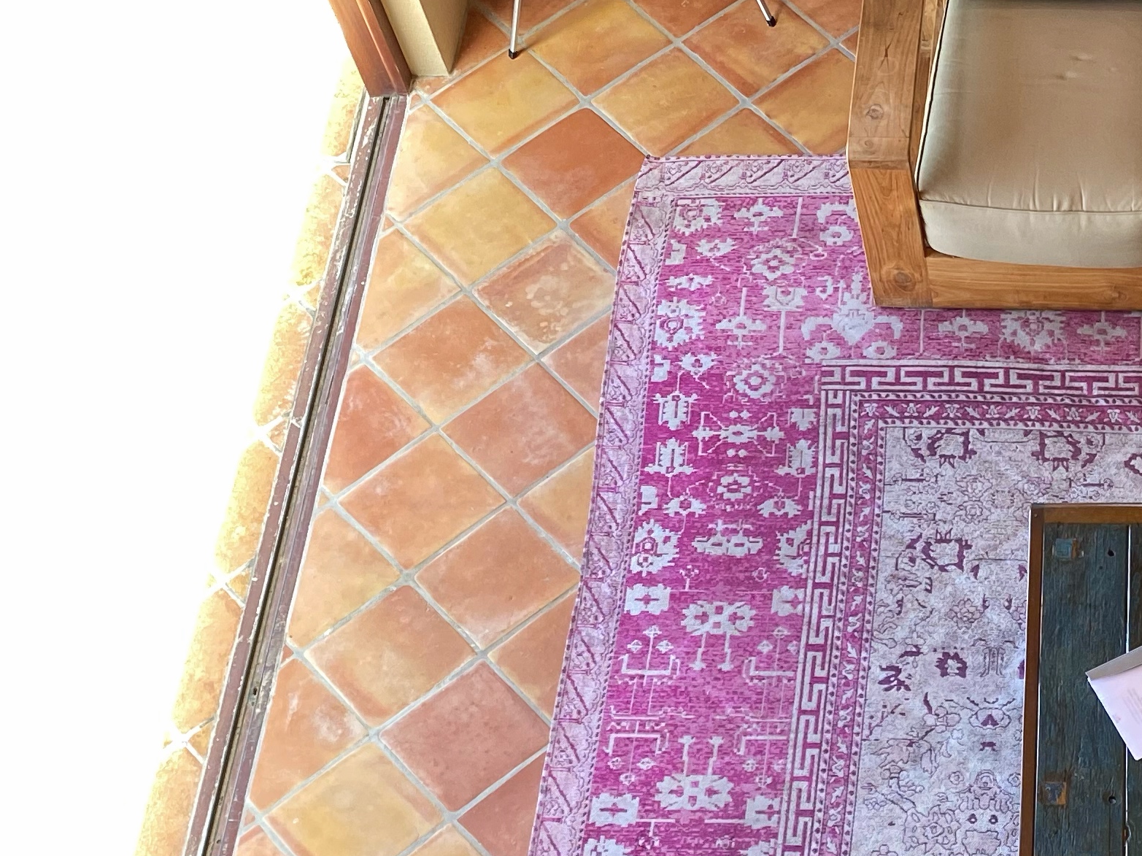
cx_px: 1221
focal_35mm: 67
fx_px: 2210
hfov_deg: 26.9
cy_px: 833
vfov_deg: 21.2
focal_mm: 4.25
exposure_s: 1/120
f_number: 1.8
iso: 40
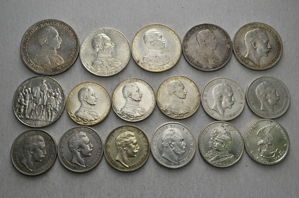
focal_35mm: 36
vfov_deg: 36.7
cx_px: 150
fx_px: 298
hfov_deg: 53.2
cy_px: 99
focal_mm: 24
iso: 400
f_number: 14
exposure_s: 1/200
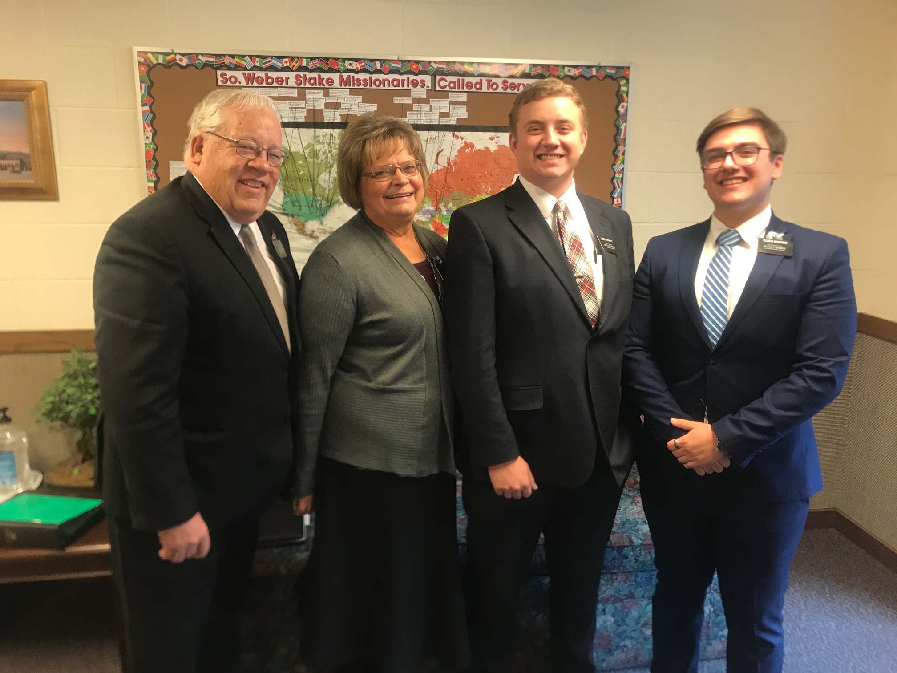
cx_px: 448
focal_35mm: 28
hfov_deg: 63.4
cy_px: 336
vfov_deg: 49.7
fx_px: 726
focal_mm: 3.99
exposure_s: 1/17
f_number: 1.8
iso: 40
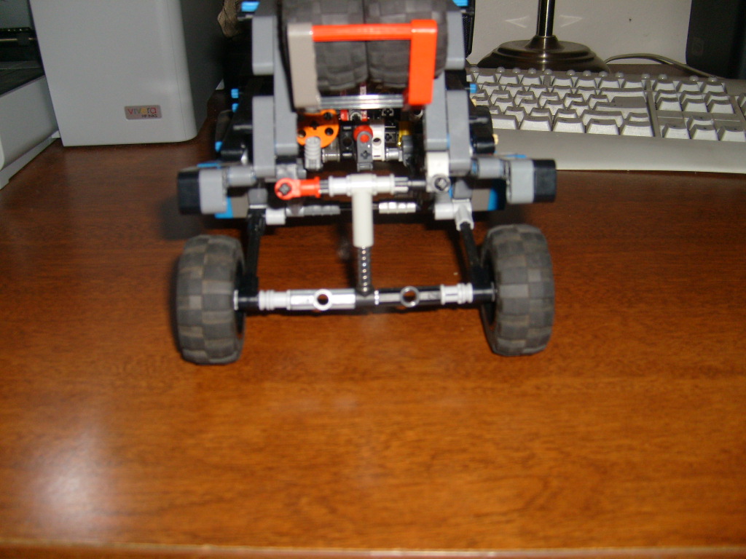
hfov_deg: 52.6
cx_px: 373
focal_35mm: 35
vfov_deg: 40.7
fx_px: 754
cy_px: 280
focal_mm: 5.8
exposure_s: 1/45
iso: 100
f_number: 2.8
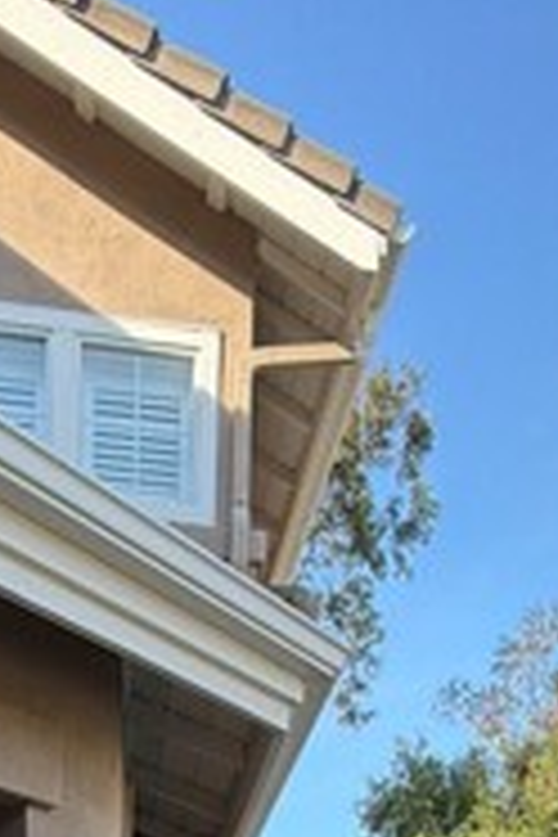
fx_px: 1162
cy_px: 1220
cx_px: 266
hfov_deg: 27.0
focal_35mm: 50
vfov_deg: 28.2
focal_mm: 2.22
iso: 50
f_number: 2.2
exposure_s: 1/388
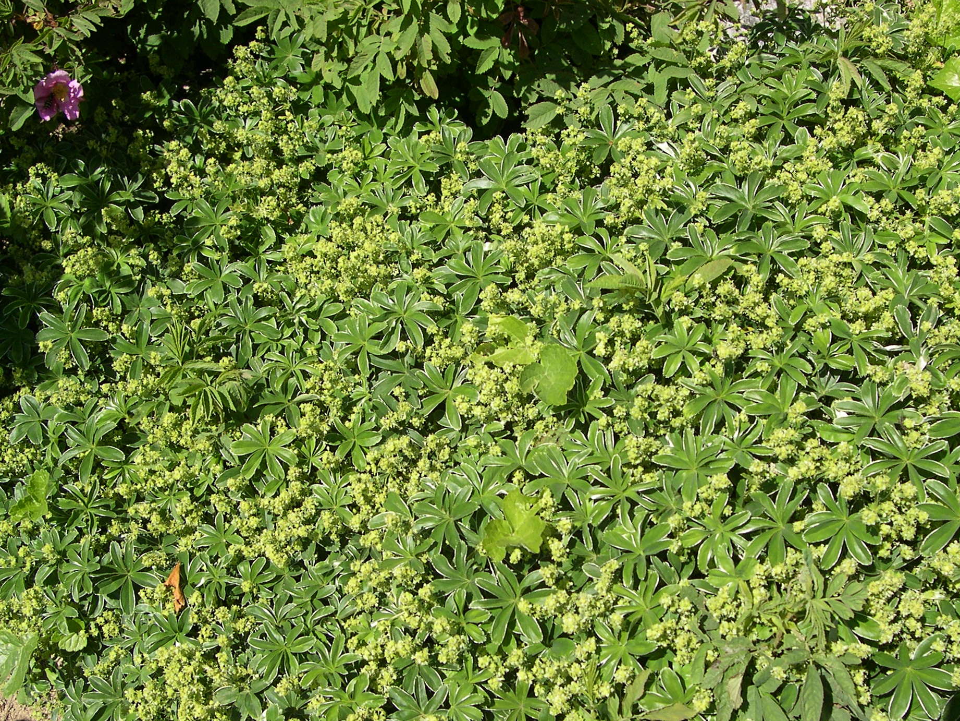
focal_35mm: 38
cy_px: 360
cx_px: 480
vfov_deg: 37.7
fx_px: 1054
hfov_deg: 49.0
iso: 100
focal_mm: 8
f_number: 7.6
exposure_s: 1/152
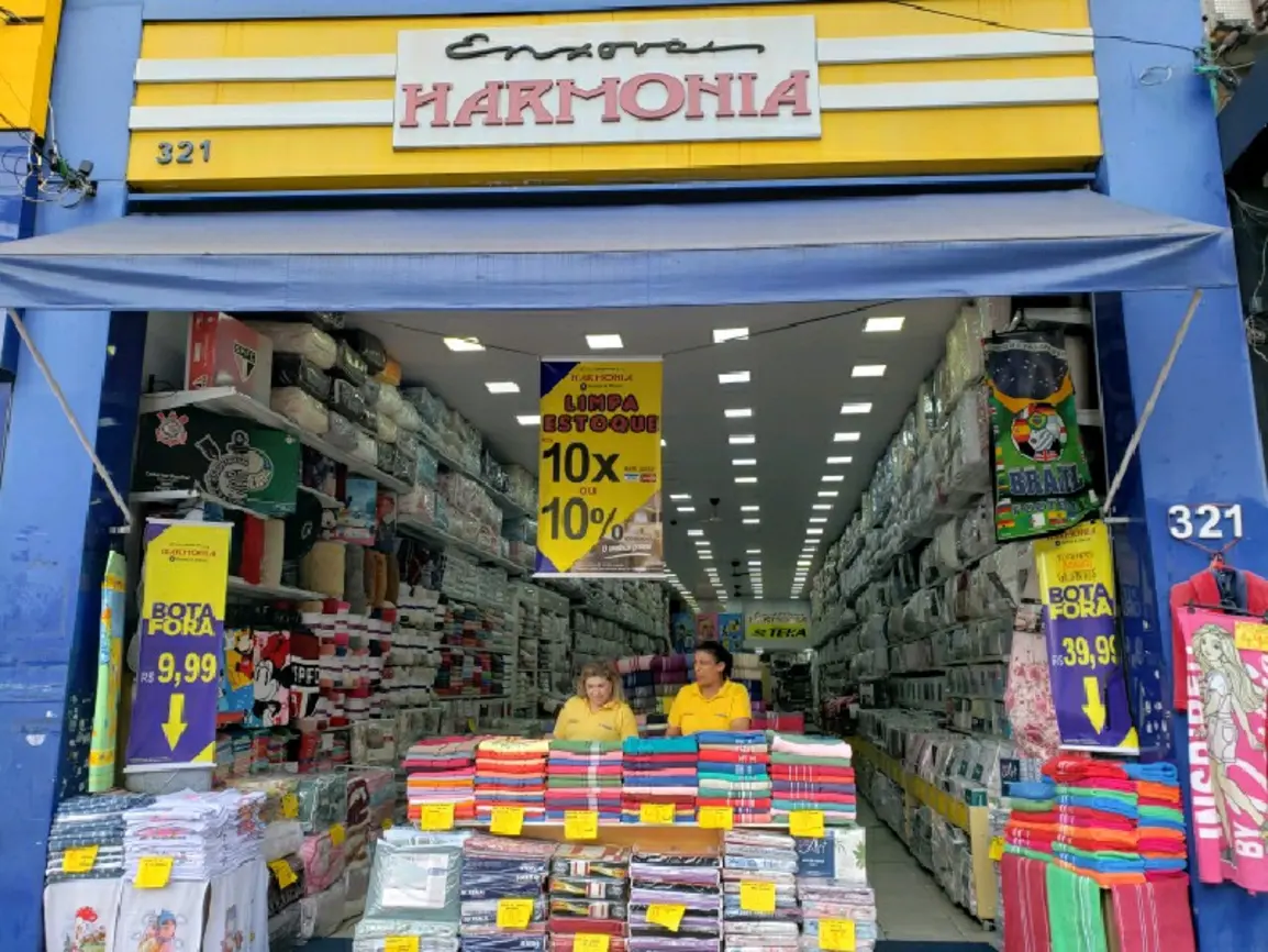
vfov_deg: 53.1
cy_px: 476
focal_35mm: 26
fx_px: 953
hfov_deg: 67.3
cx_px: 634
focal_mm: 4.3
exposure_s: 1/196
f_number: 2.4
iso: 50
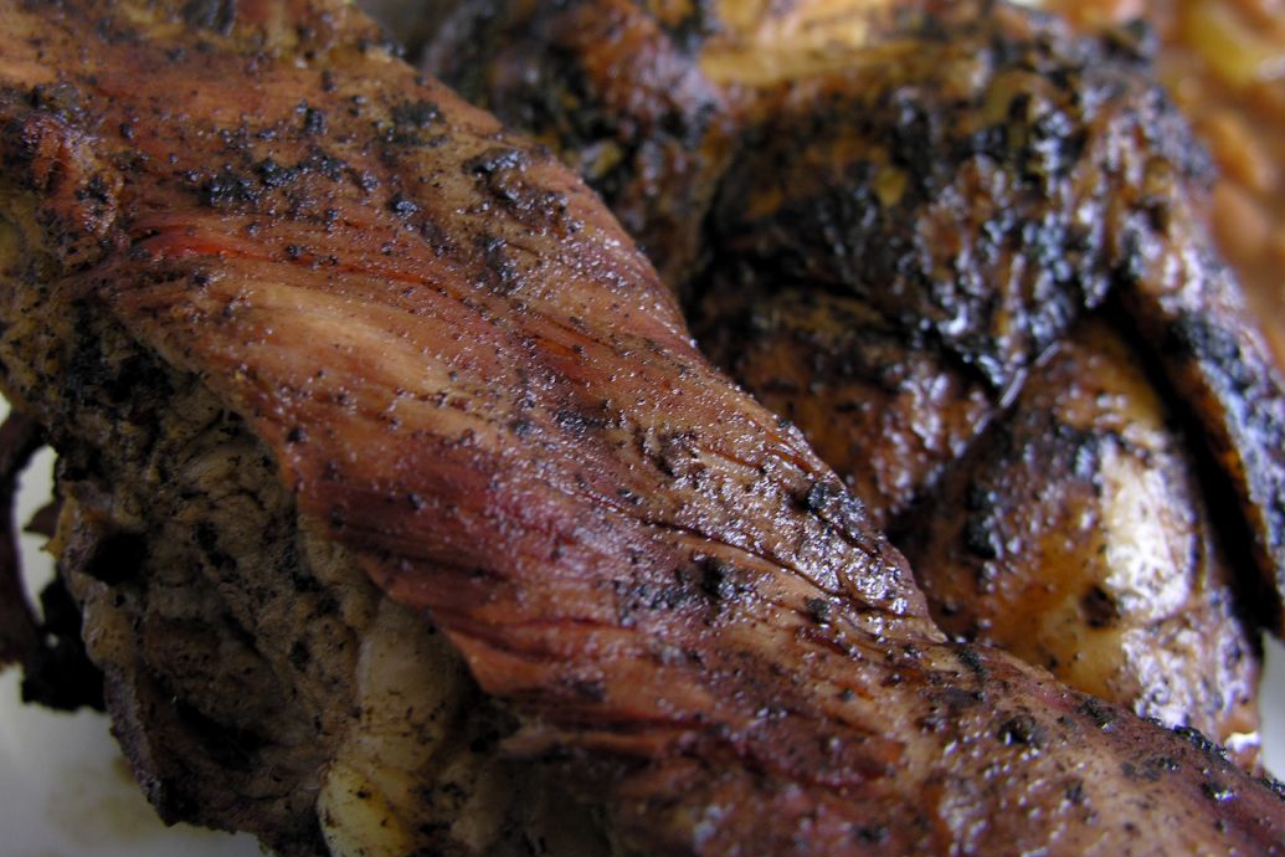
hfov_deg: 43.5
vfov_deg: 29.8
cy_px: 345
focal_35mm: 45
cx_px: 556
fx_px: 1606
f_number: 2.8
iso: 50
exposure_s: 1/15
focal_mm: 8.9
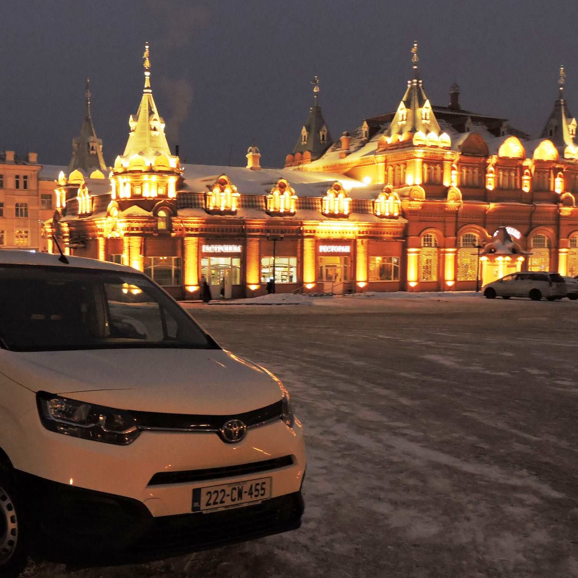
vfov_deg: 42.8
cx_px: 164
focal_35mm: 39
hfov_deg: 41.9
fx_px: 737
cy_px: 306
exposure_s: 1/10
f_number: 3.5
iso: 400
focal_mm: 5.4
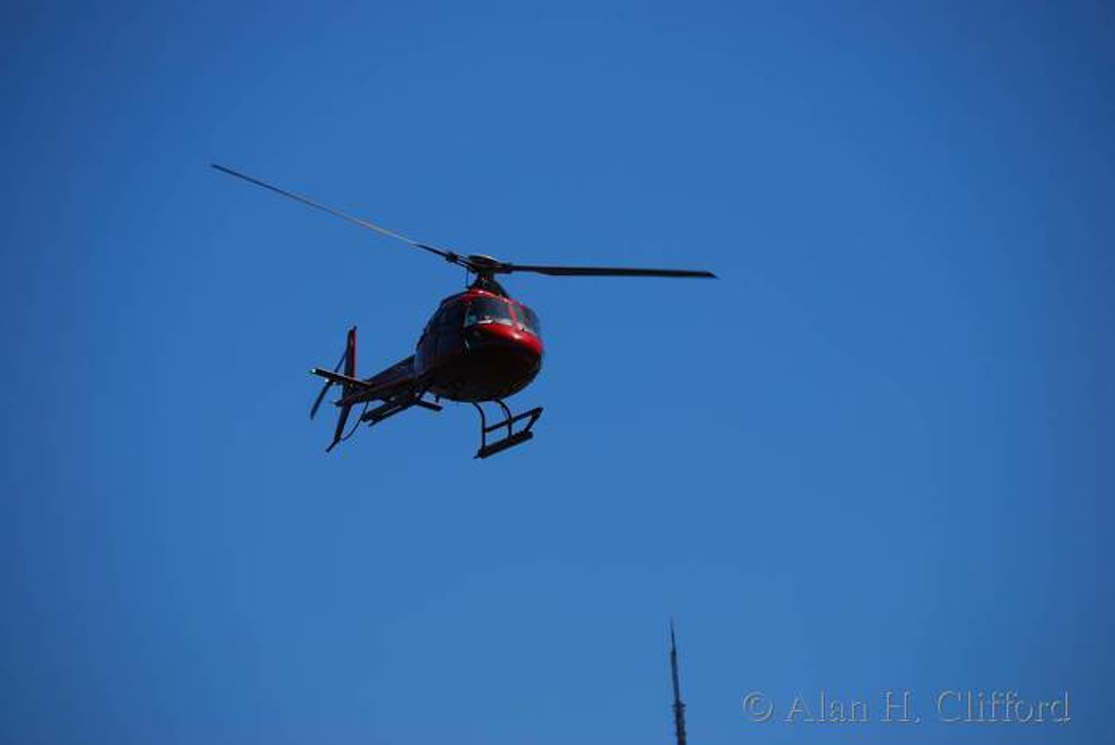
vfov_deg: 4.6
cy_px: 372
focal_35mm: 300
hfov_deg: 6.9
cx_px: 558
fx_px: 9299
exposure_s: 1/1000
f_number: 6.3
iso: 100
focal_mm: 200
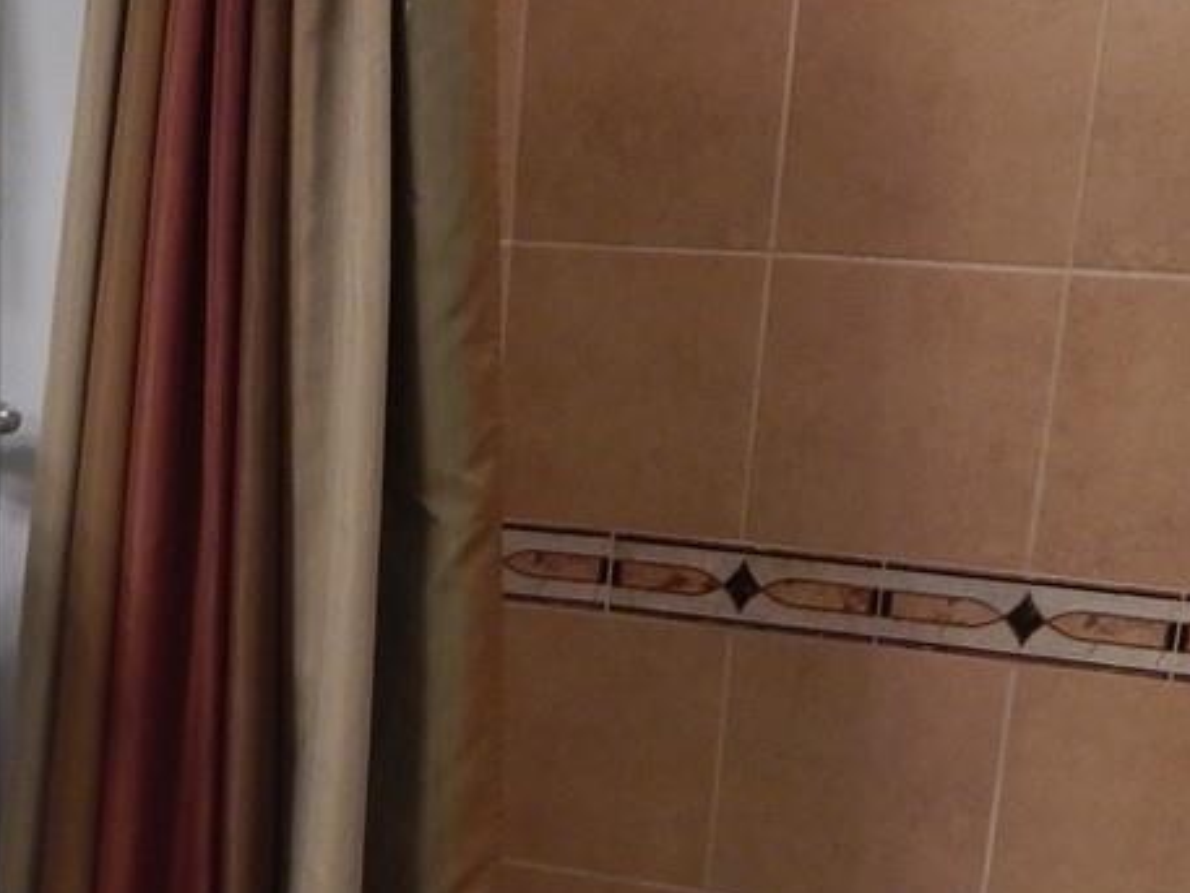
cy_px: 1073
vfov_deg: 18.2
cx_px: 31
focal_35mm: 77
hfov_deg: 24.3
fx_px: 2648
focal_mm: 4
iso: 160
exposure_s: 1/30
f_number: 3
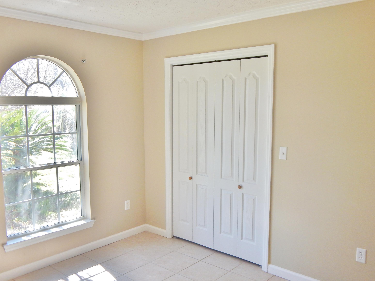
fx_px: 347
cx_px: 183
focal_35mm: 32
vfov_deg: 44.2
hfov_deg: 56.8
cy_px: 144
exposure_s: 1/80
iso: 125
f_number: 3.2
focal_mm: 5.6
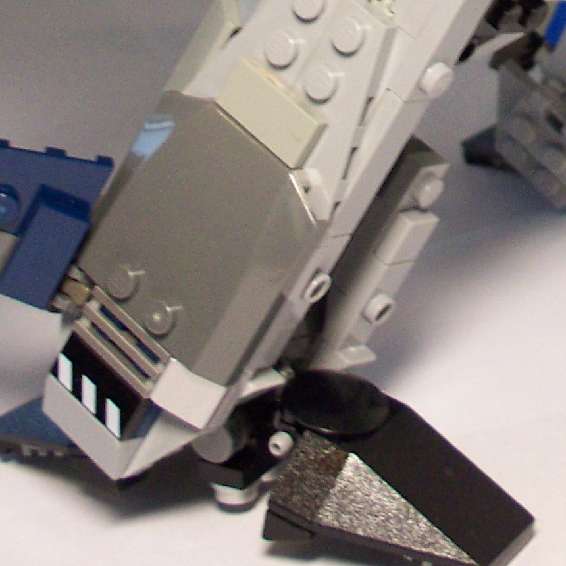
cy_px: -355
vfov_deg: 11.2
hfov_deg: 11.6
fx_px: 2738
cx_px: 631
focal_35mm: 148
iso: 125
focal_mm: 7.54
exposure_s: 1/60
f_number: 2.8
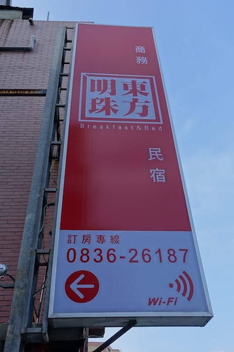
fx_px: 283
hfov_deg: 44.9
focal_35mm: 29
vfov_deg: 63.7
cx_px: 117
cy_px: 176
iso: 125
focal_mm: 10.81
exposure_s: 1/400
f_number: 4
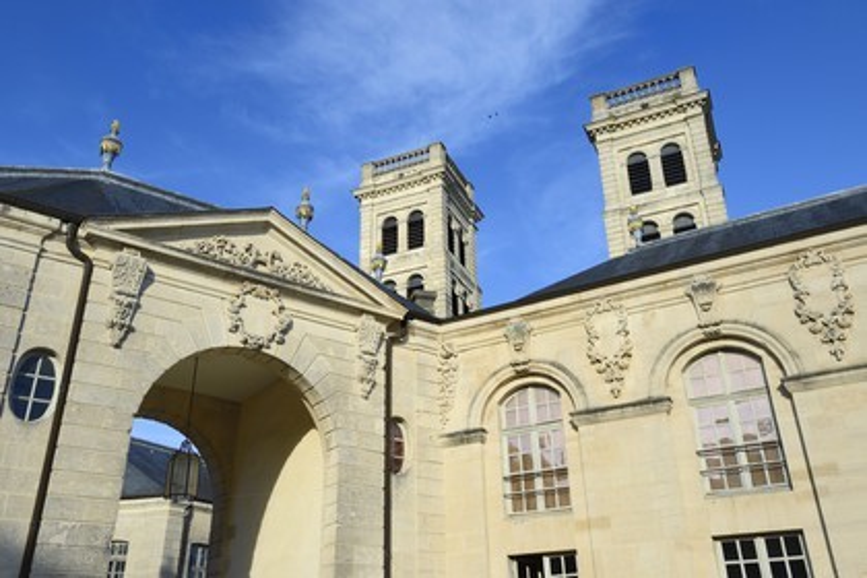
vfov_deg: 41.1
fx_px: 771
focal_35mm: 32
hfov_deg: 58.7
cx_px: 434
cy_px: 289
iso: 200
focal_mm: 32
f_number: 14
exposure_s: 1/250
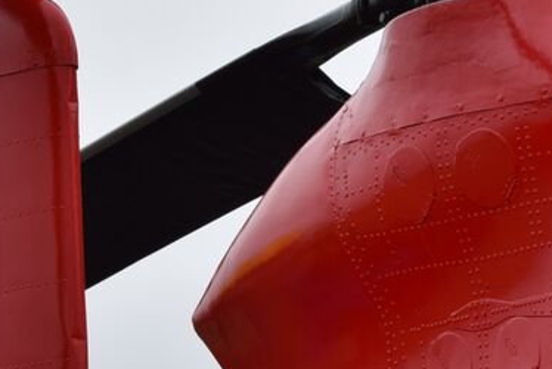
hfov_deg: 7.3
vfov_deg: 4.9
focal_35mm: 283
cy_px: 390
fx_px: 4338
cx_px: 432
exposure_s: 1/200
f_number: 10
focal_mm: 55
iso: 100
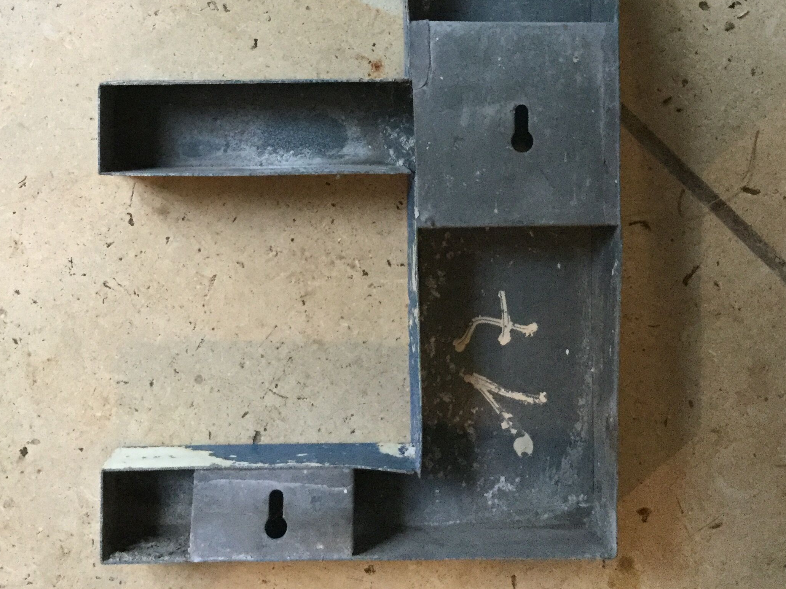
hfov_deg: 38.8
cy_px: 127
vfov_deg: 29.1
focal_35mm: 49
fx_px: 1113
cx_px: 344
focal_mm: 3.3
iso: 250
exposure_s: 1/25
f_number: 2.4
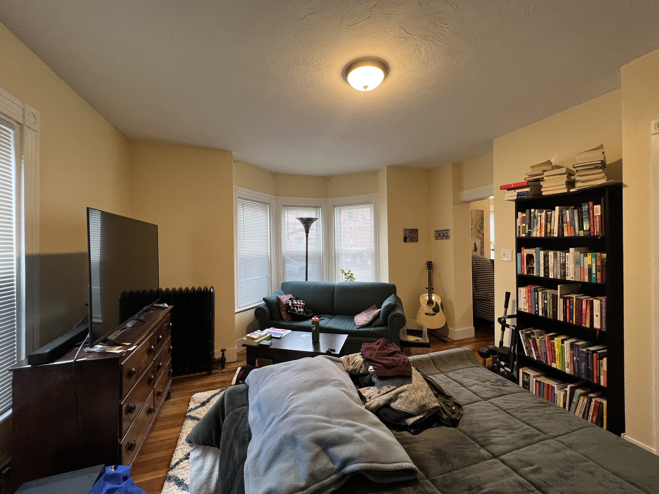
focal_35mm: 13
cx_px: 330
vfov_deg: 89.9
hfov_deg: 106.2
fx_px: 247
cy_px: 247
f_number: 1.8
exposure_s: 1/60
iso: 200
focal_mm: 1.57
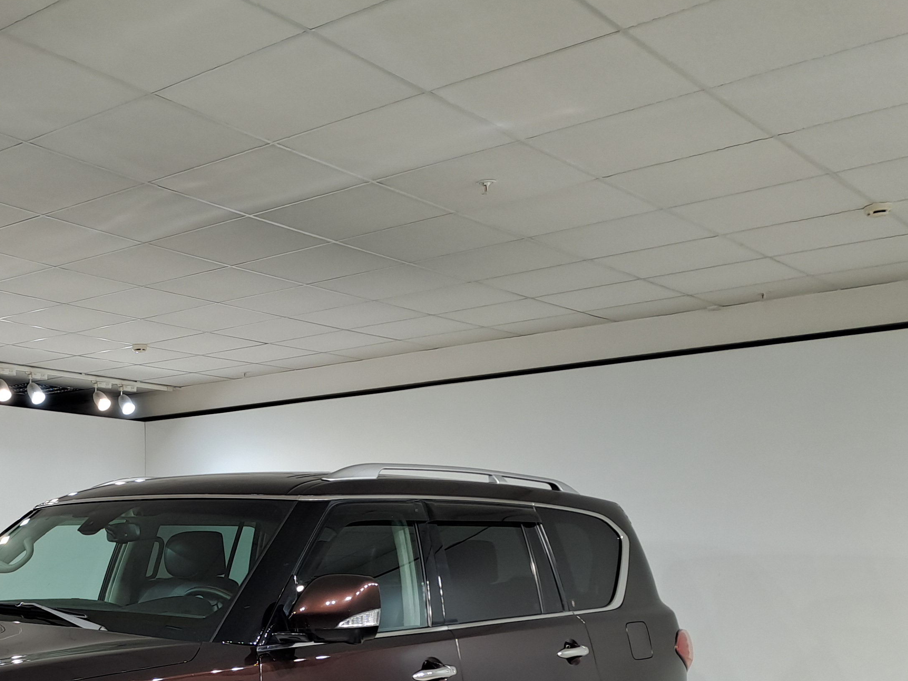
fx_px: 1206
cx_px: 104
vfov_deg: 30.4
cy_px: 587
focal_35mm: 46
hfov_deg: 38.6
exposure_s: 1/50
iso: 50
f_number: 1.8
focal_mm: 4.65
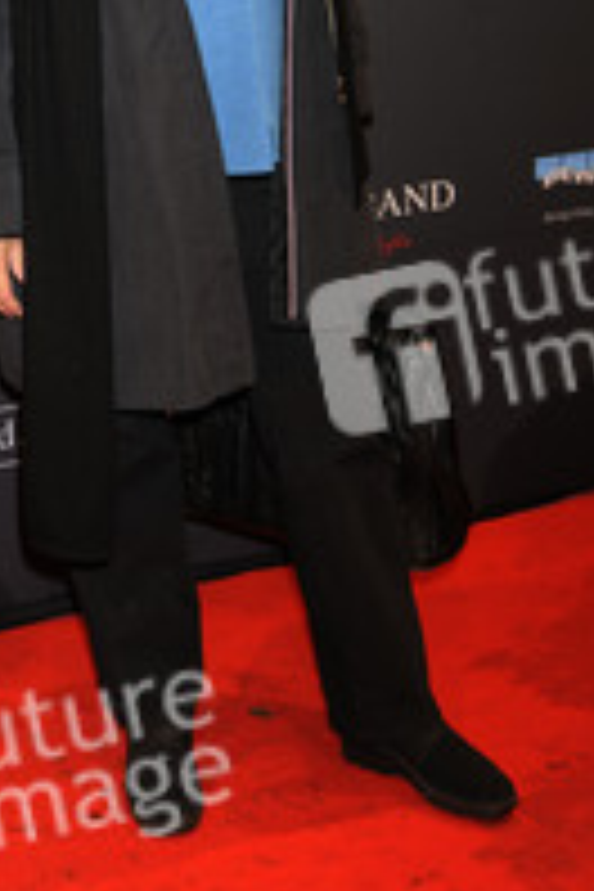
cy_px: 104
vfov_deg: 21.9
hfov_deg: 14.9
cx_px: 130
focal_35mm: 91
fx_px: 2252
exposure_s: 1/160
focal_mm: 45
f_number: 5
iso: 640
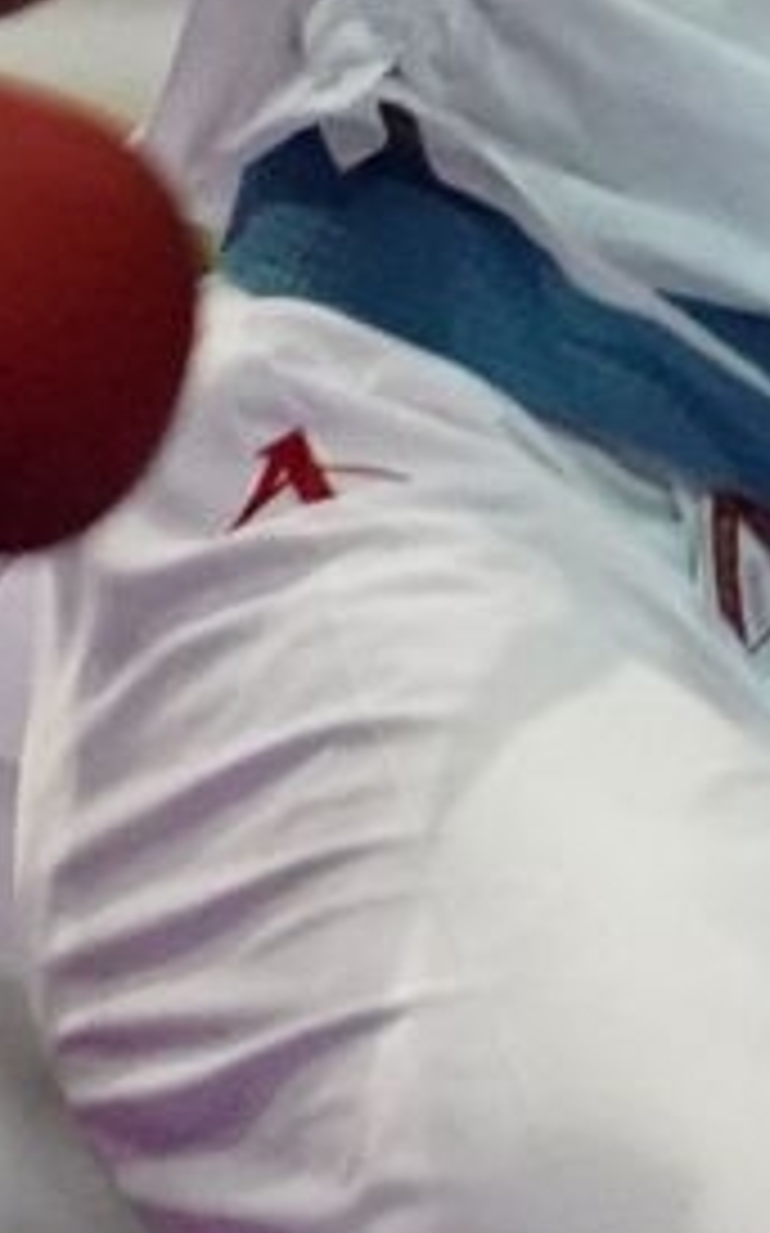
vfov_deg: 1.0
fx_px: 67559
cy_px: -1332
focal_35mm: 2010
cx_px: 1554
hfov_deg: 0.7
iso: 6400
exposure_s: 1/800
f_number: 2.8
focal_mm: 200
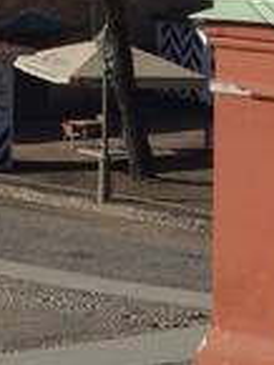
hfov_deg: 4.9
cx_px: 124
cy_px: -128
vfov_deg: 6.5
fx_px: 3204
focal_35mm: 304
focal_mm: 13.5
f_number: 4.2
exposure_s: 1/1250
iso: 125
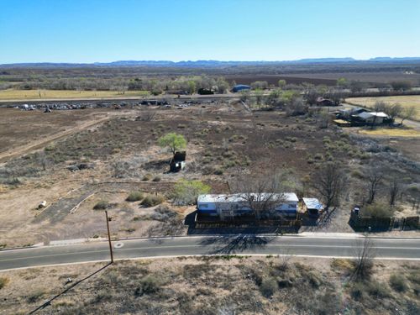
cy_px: 158
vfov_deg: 56.8
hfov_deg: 71.6
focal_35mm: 24
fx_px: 291
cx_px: 210
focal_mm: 6.72
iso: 200
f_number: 1.7
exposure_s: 1/3200
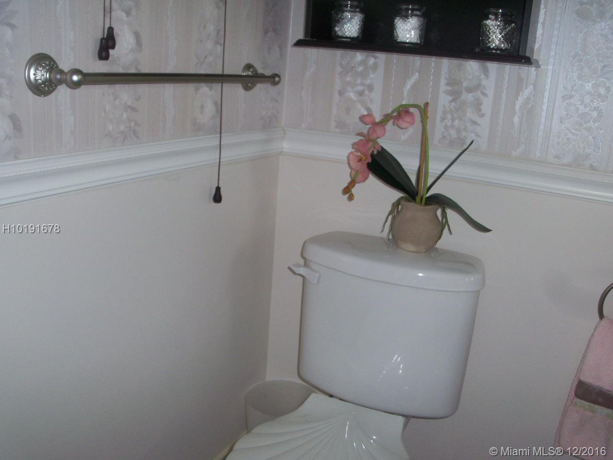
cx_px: 306
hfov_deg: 52.6
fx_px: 620
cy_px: 230
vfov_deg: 40.7
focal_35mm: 35
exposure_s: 1/30
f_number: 3
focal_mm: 6.3
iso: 100
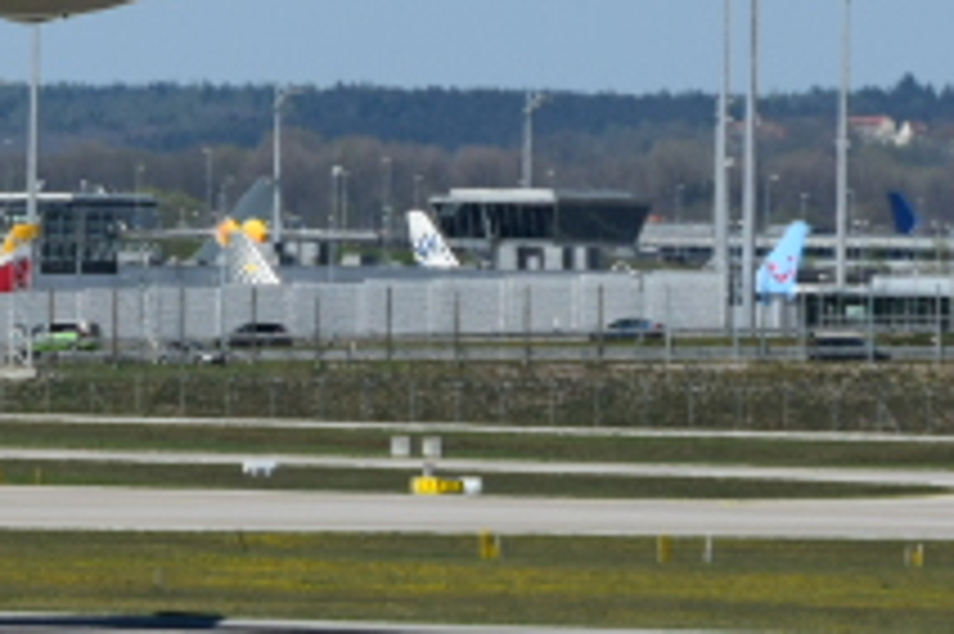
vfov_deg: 1.8
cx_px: -202
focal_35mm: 747
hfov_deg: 2.8
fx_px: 19780
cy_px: -481
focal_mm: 110
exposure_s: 1/1000
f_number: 10
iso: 200
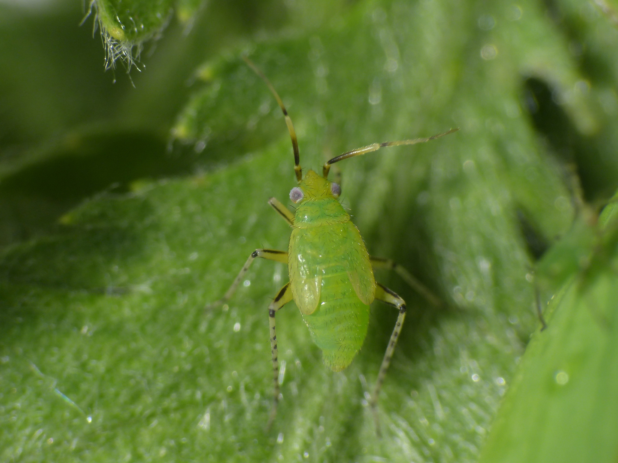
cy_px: 232
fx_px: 10712
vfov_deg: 2.5
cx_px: 309
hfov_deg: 3.3
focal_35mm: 600
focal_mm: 107.9
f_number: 7.1
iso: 100
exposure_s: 1/5
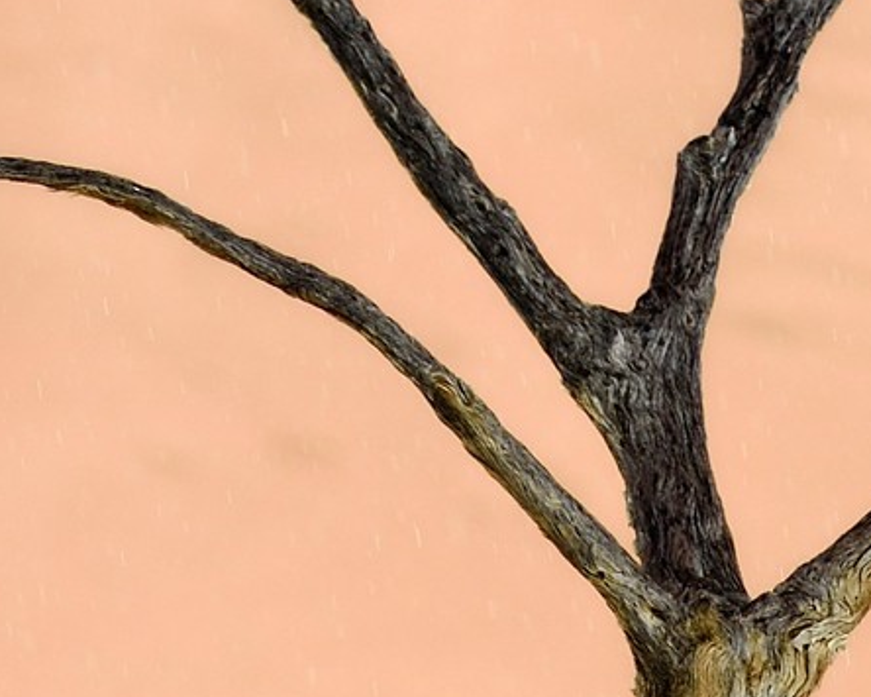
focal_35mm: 938
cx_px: 1277
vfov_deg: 1.6
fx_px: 24175
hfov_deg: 2.1
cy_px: 1867
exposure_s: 1/400
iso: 100
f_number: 4
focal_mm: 185
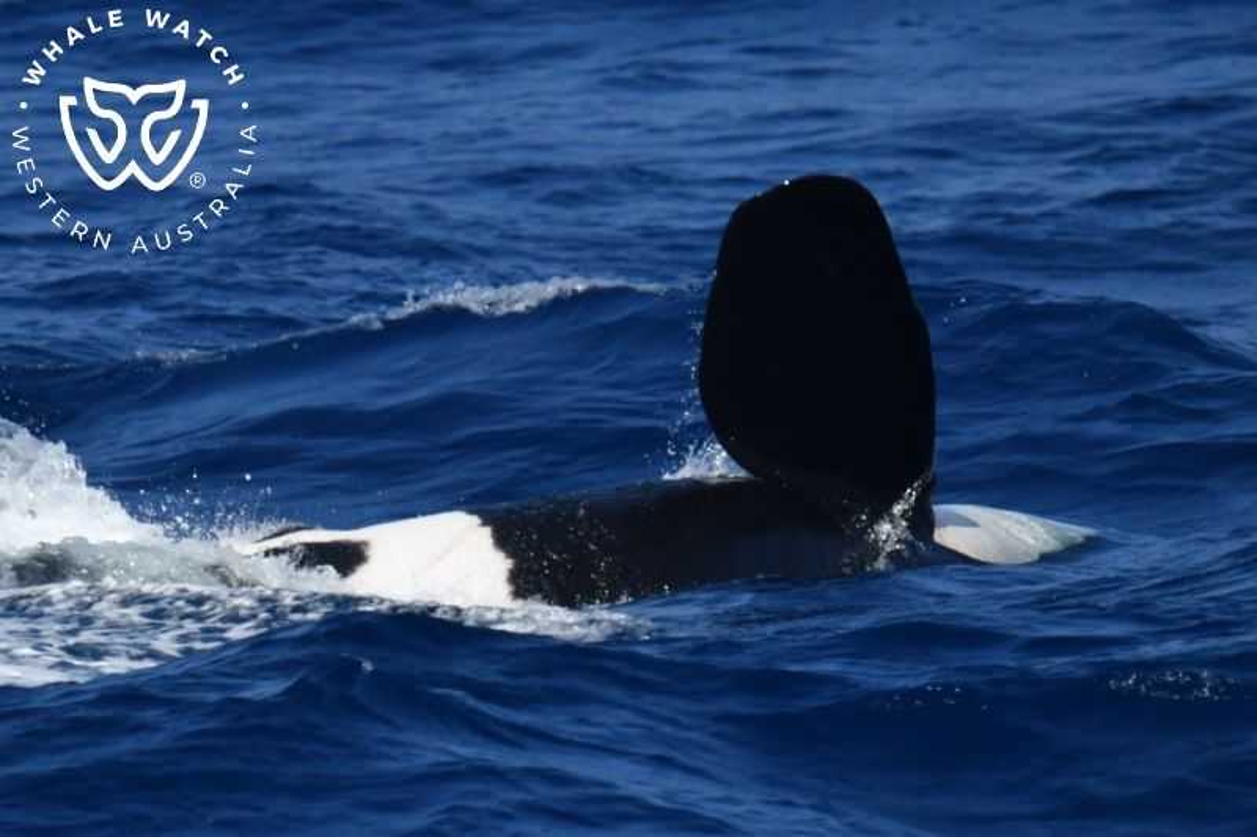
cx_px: 628
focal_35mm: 480
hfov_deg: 4.3
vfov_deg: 2.9
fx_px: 16755
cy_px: 418
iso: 800
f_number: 6.3
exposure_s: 1/8000
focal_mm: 480
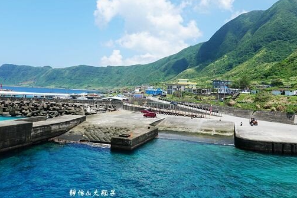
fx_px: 256
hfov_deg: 60.3
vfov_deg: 42.3
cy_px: 93
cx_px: 152
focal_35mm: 31
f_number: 5.6
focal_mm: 9
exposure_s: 1/500
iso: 125
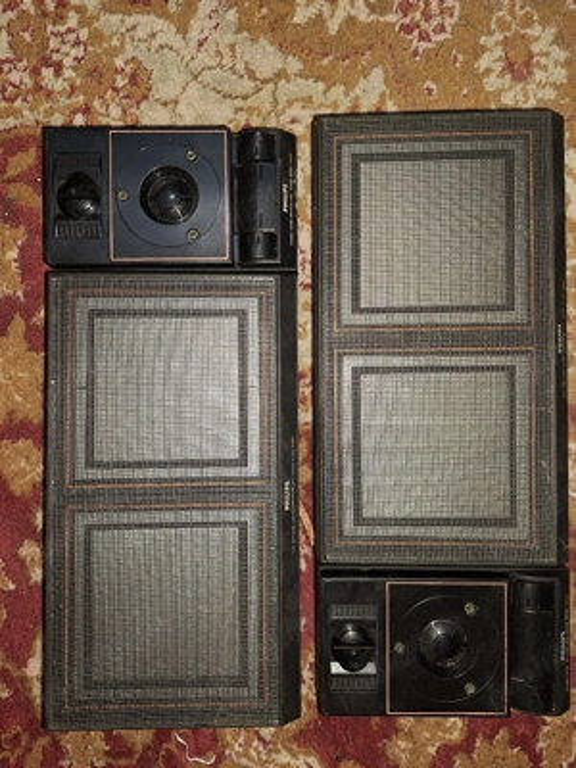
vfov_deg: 73.9
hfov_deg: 58.9
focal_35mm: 23
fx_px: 510
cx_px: 288
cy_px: 384
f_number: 1.8
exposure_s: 1/50
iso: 50
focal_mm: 5.54
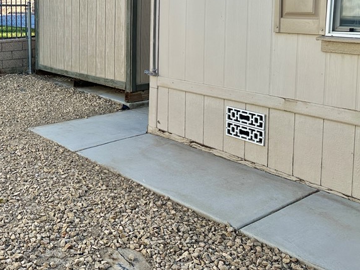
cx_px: 53
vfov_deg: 32.7
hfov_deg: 41.2
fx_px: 447
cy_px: 55
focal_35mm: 43
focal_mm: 6.86
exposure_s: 1/1949
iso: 80
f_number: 1.78
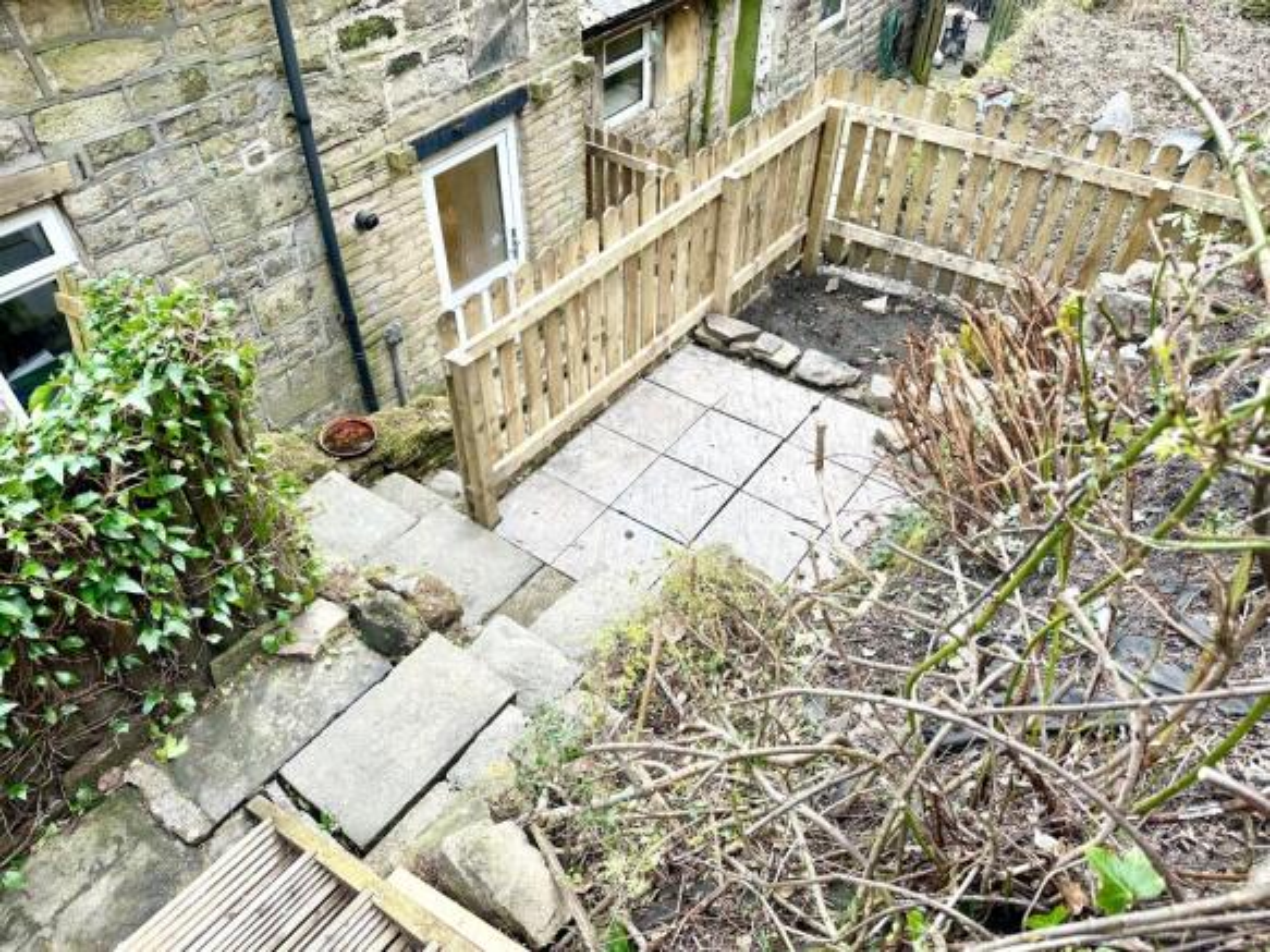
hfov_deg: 71.6
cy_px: 476
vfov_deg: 56.8
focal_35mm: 24
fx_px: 880
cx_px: 635
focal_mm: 6.86
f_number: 1.78
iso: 64
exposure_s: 1/195
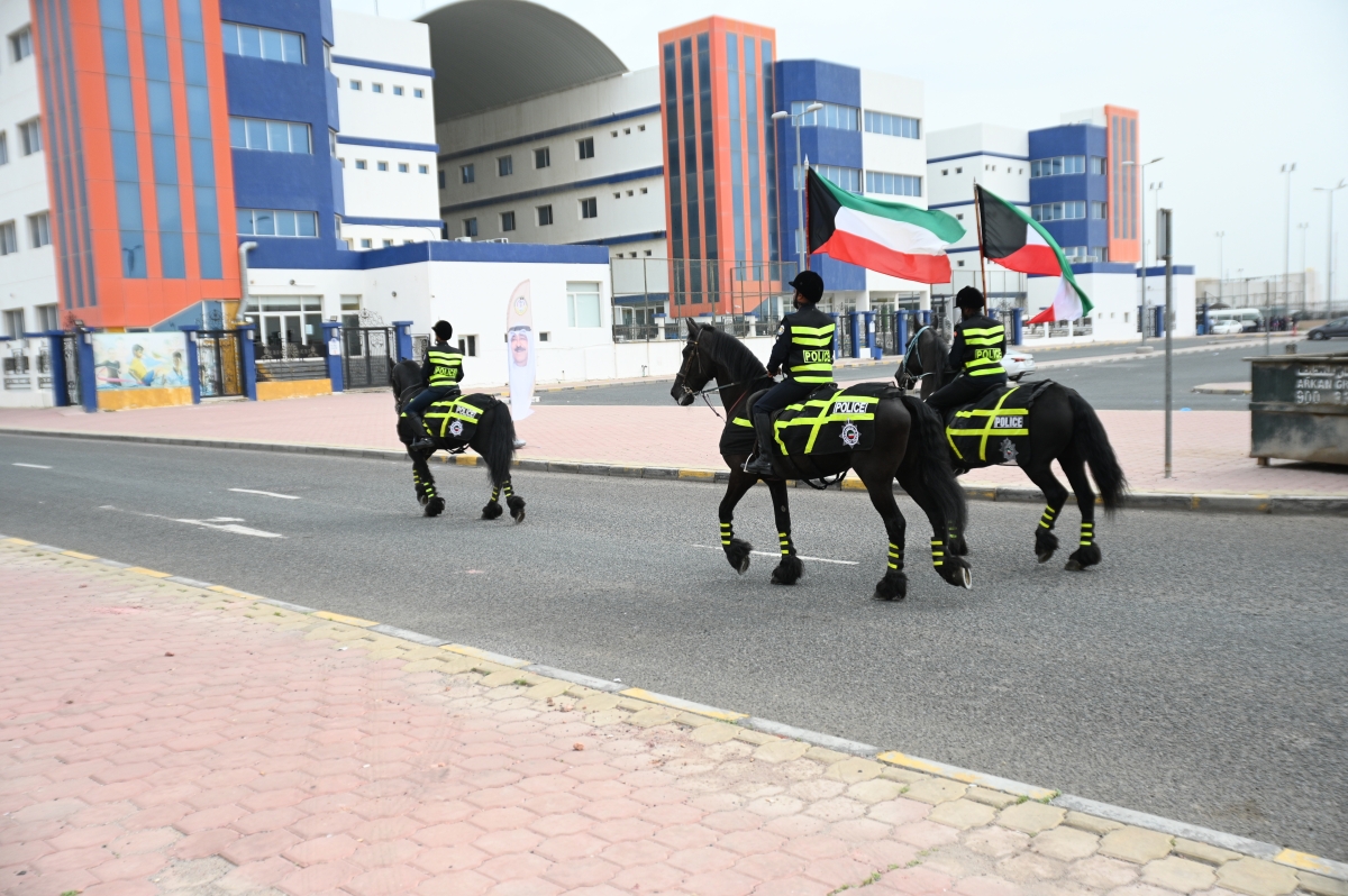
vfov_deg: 39.4
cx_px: 674
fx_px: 1253
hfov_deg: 56.5
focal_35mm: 34
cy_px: 448
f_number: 2.8
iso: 500
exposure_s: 1/6400
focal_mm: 33.5
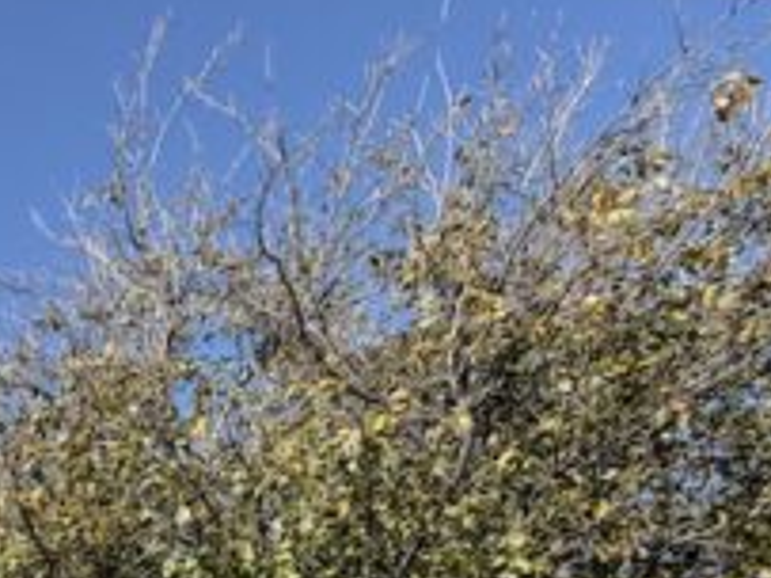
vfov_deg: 21.7
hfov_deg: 24.1
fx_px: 1180
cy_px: 928
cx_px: -501
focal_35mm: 53
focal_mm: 2.22
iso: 25
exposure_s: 1/770
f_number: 2.2
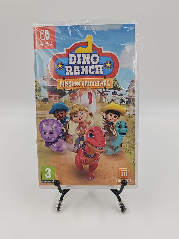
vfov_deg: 65.3
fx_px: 186
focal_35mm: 27
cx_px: 90
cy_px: 120
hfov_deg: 51.4
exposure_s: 1/100
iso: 400
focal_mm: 6.12
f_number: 1.9
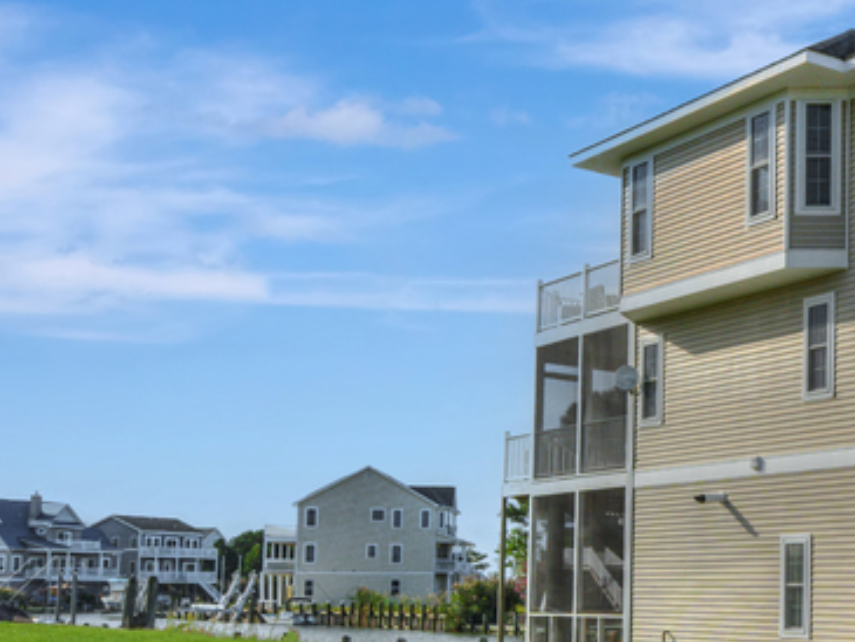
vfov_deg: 27.0
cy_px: 390
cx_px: 1000
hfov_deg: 30.6
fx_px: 1334
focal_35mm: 54
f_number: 8
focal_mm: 20
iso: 100
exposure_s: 1/250
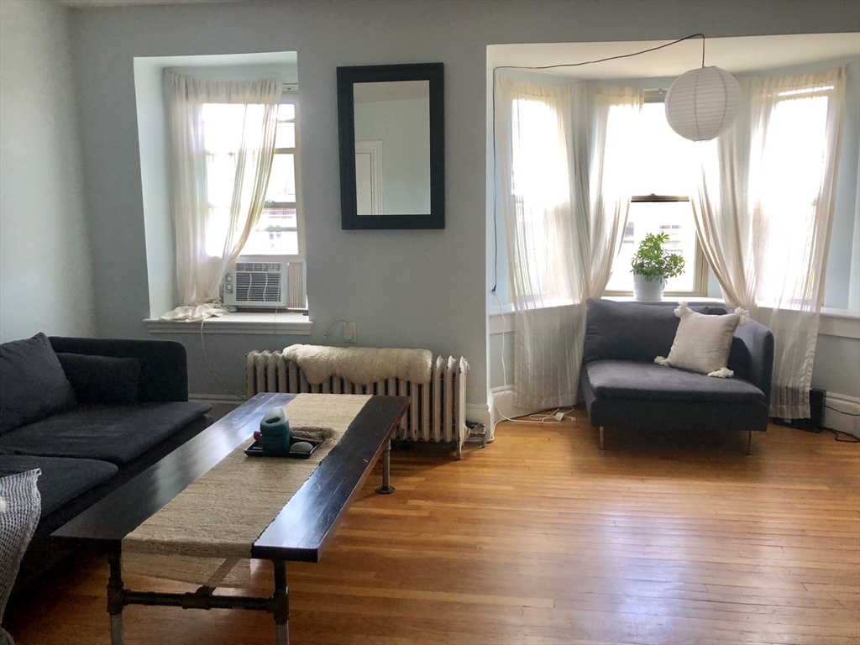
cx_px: 430
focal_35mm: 28
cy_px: 322
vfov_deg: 49.7
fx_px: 696
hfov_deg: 63.4
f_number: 1.8
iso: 25
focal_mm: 4
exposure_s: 1/30
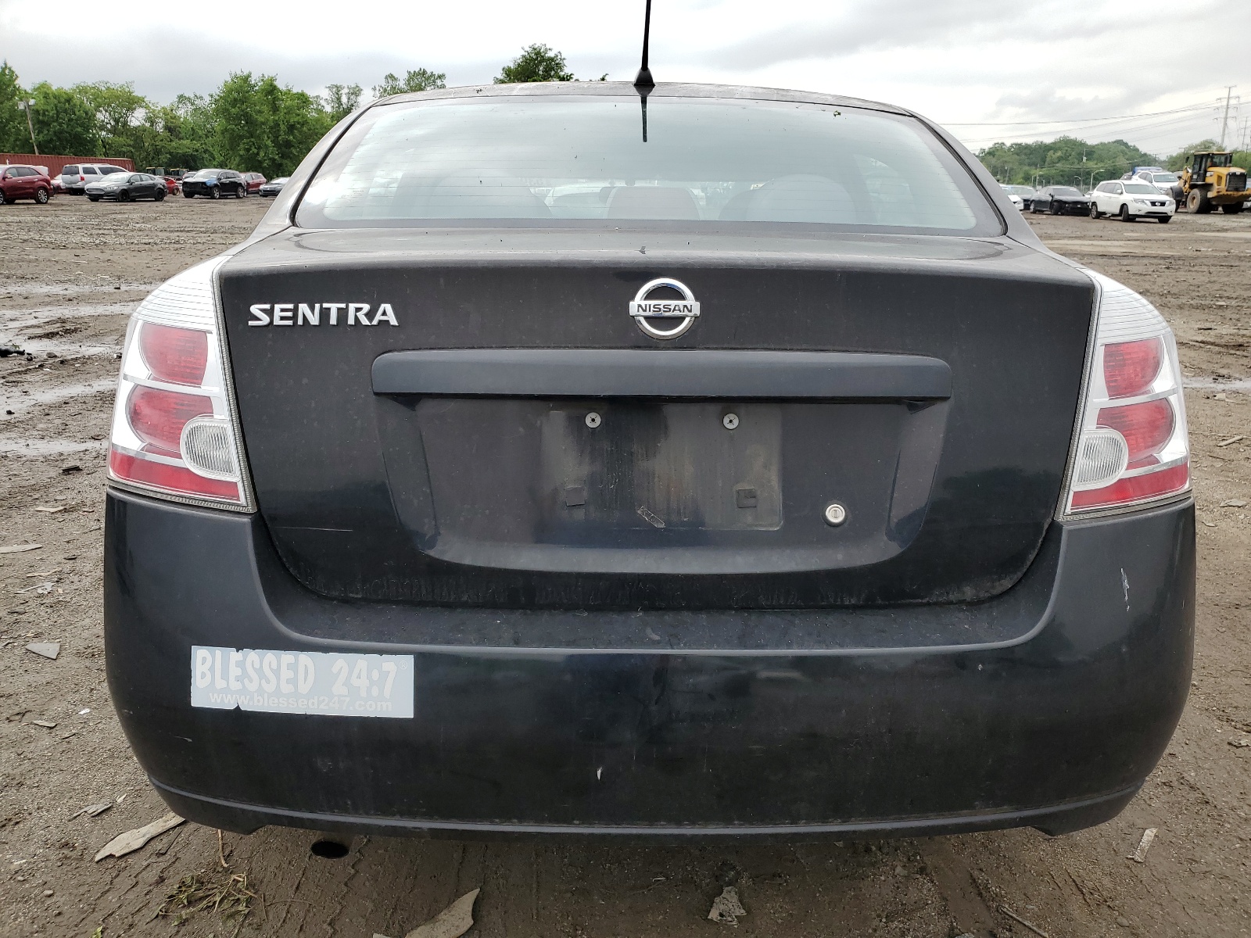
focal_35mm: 26
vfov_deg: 53.1
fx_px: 940
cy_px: 469
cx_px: 626
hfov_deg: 67.3
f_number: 1.5
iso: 50
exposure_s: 1/1429
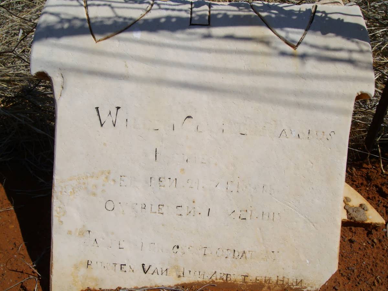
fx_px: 404
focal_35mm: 36
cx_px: 194
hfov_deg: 51.4
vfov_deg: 39.7
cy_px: 146
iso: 80
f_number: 4.8
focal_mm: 6
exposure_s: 1/1280
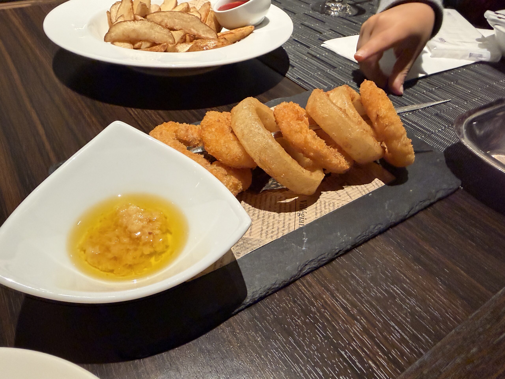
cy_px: 190
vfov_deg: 56.8
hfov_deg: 71.6
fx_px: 350
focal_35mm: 24
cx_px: 252
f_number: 2.2
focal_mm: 2.22
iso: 400
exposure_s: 1/60
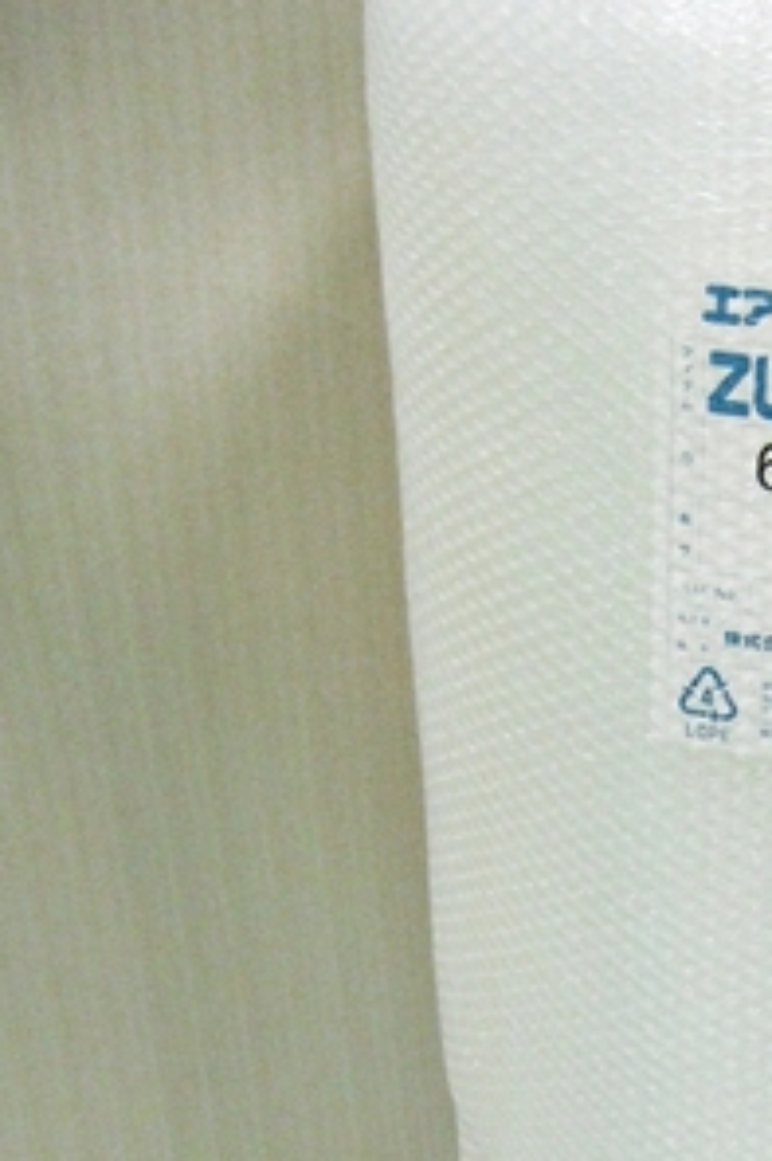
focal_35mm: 63
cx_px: 811
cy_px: 934
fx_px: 2029
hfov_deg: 20.7
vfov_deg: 31.1
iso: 250
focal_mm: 5
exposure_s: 1/30
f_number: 2.7
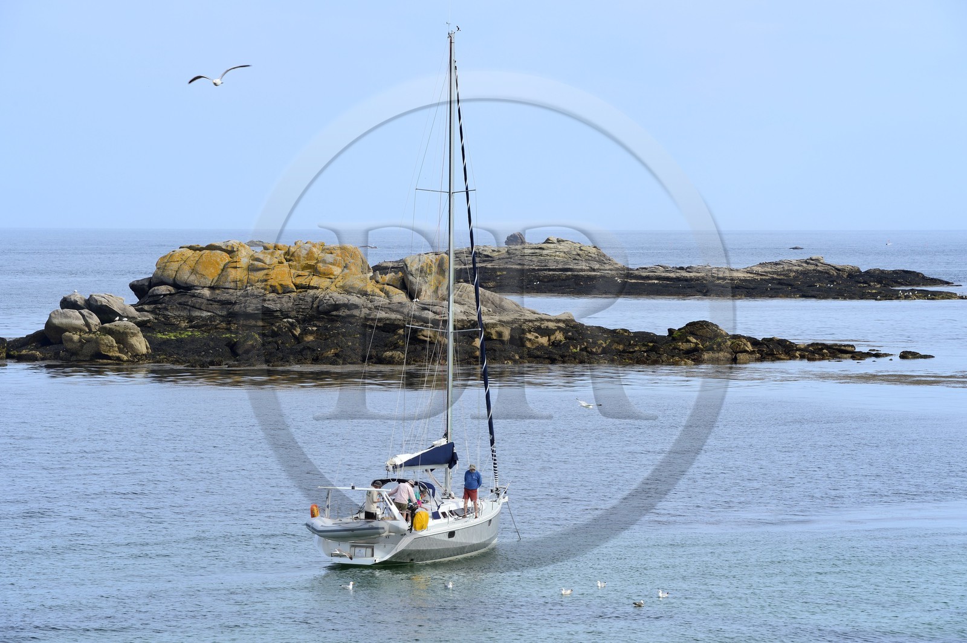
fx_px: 4160
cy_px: 322
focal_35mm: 155
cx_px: 484
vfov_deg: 8.8
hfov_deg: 13.3
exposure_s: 1/320
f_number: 11
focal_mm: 155
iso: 200
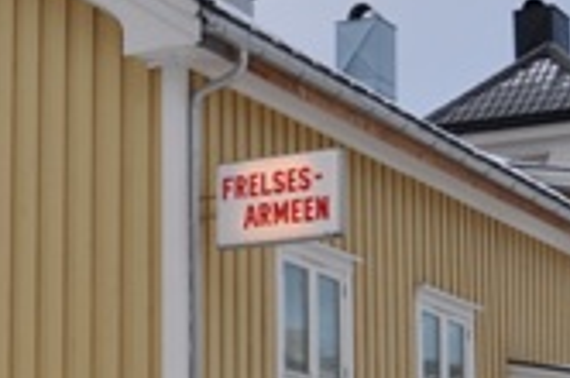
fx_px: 2007
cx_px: 93
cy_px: 321
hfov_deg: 16.0
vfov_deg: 10.7
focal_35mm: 127
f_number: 5.6
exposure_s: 1/125
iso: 280
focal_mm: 26
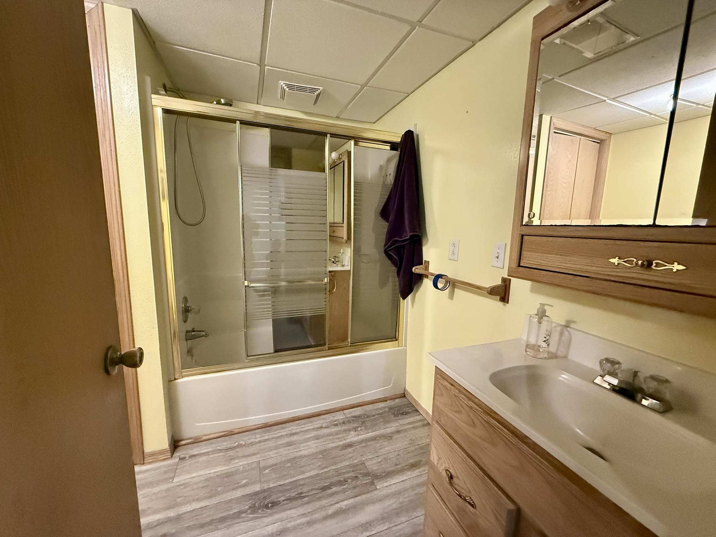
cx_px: 358
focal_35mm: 14
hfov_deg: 102.1
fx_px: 290
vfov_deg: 85.7
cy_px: 268
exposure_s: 1/60
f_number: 2.2
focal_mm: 2.22
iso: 800
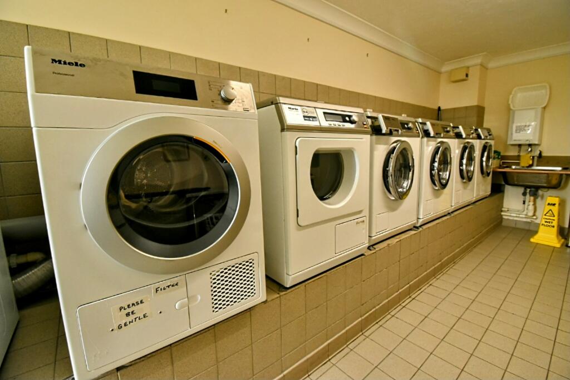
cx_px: 285
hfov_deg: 100.4
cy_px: 190
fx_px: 238
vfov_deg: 77.3
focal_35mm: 15
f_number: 7.1
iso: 3200
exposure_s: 1/200
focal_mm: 10
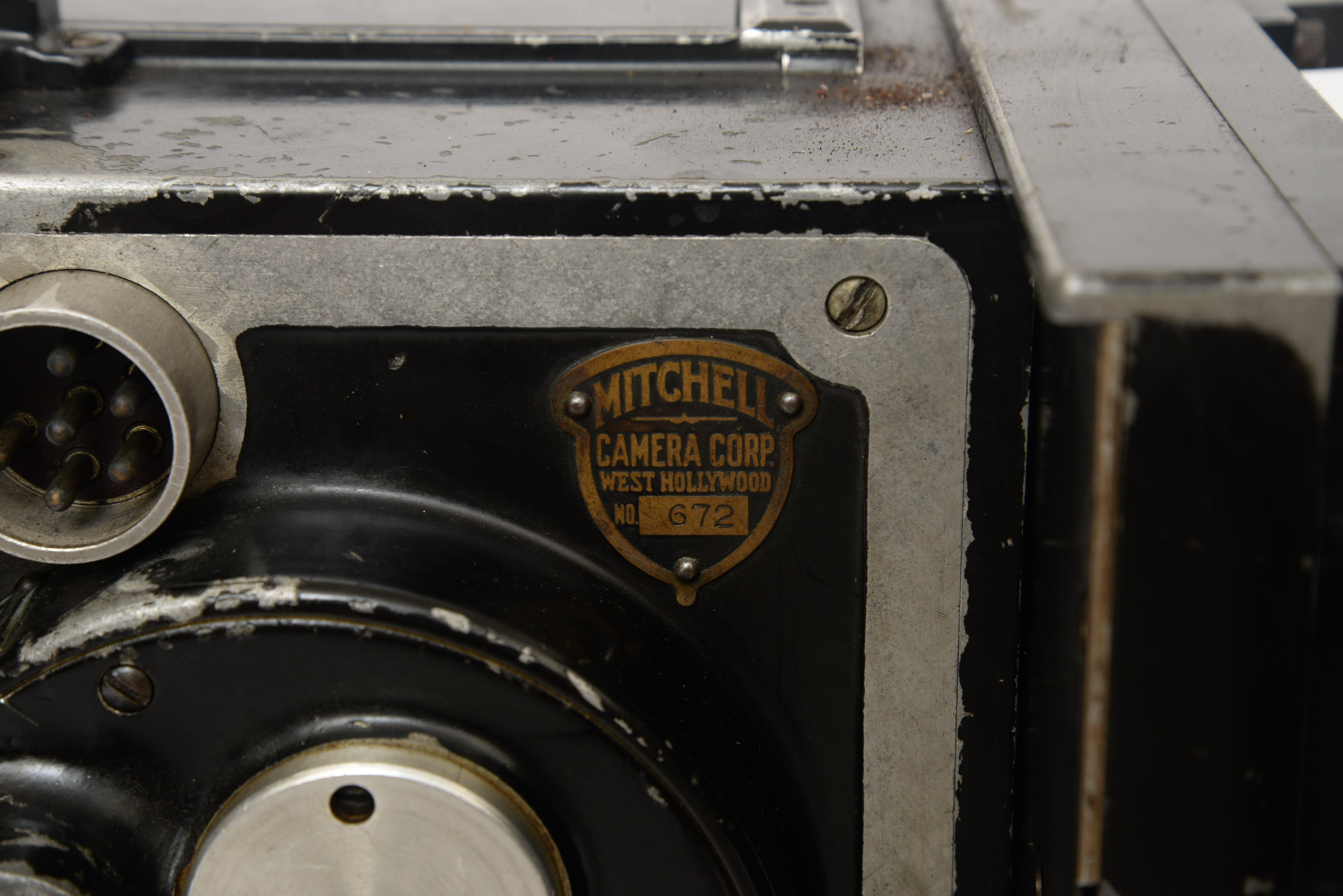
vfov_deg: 16.1
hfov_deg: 23.9
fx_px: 3172
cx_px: 672
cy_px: 448
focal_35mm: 85
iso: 400
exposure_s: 1/125
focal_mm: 85
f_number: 11
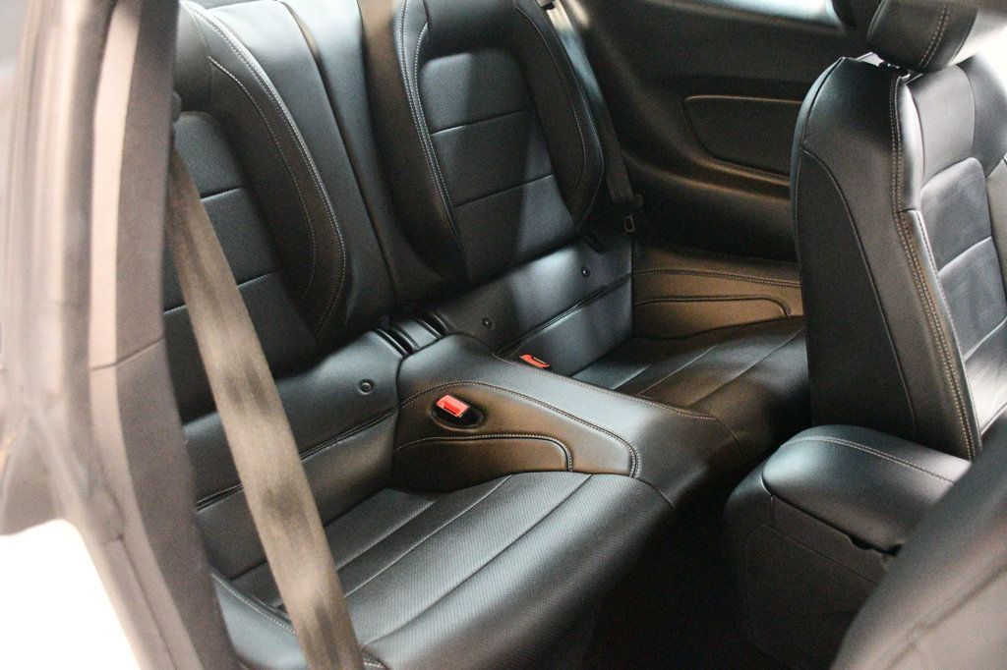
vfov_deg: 36.8
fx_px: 1007
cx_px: 504
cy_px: 335
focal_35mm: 36
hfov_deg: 53.1
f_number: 3.8
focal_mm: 24
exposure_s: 1/60
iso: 11400
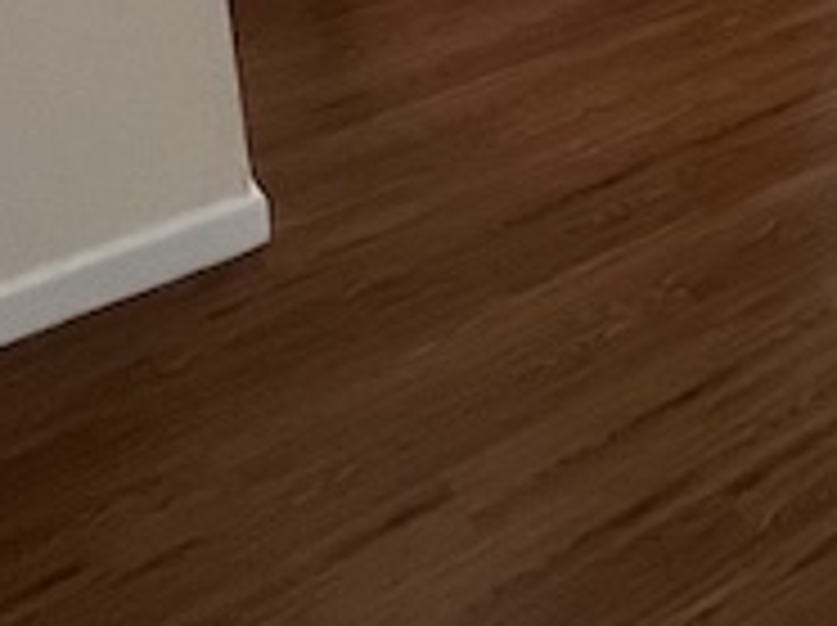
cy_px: -495
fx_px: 1352
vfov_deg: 19.5
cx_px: 1494
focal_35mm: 56
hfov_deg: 21.9
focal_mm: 1.57
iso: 160
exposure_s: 1/60
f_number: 1.8
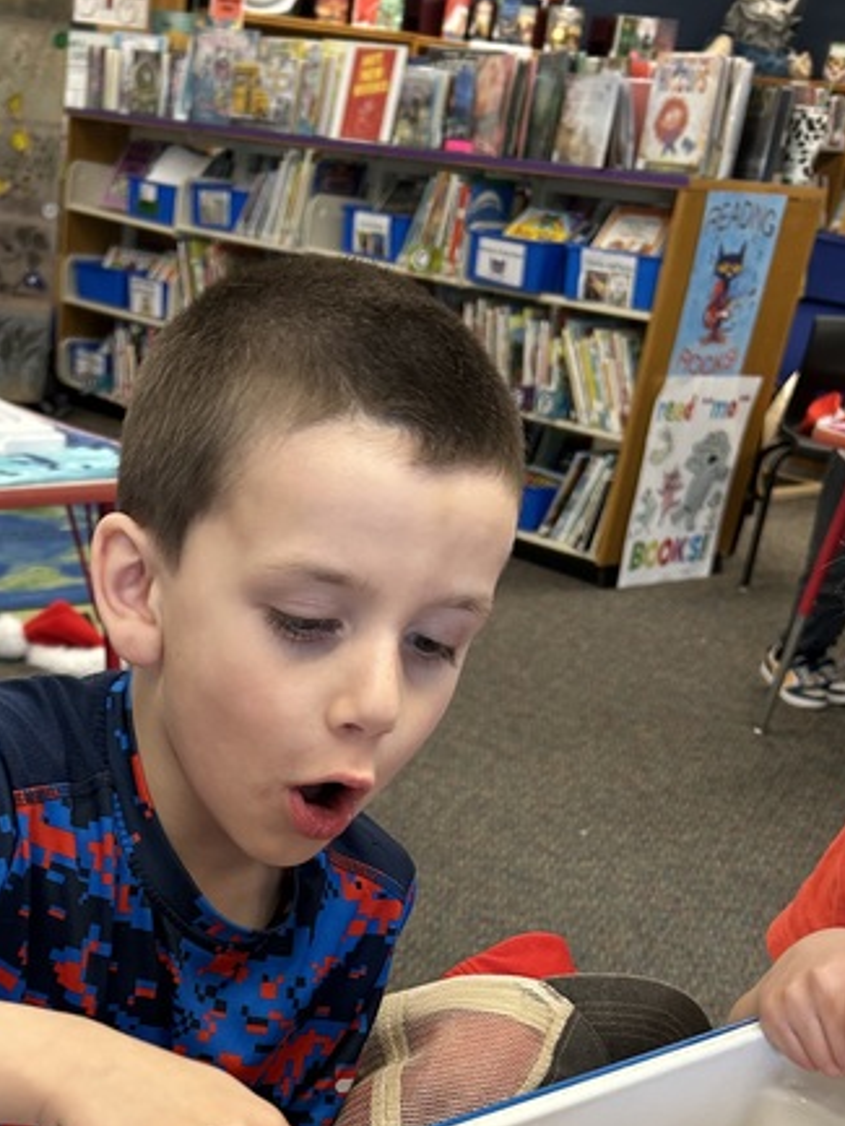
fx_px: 1562
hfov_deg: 29.7
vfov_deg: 37.3
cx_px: 195
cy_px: 993
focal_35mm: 48
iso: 125
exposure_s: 1/100
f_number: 1.5
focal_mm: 5.7
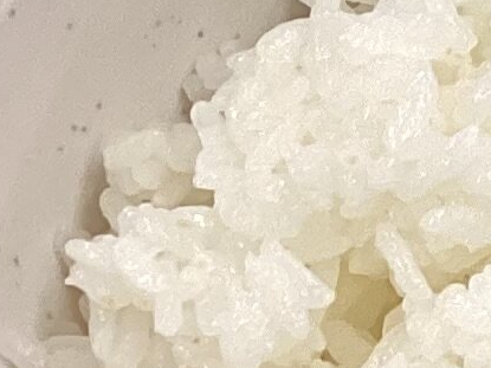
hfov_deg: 6.8
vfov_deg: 6.0
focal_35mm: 244
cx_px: 1769
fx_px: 3460
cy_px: -99
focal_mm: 3.3
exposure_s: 1/60
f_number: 2.4
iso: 125
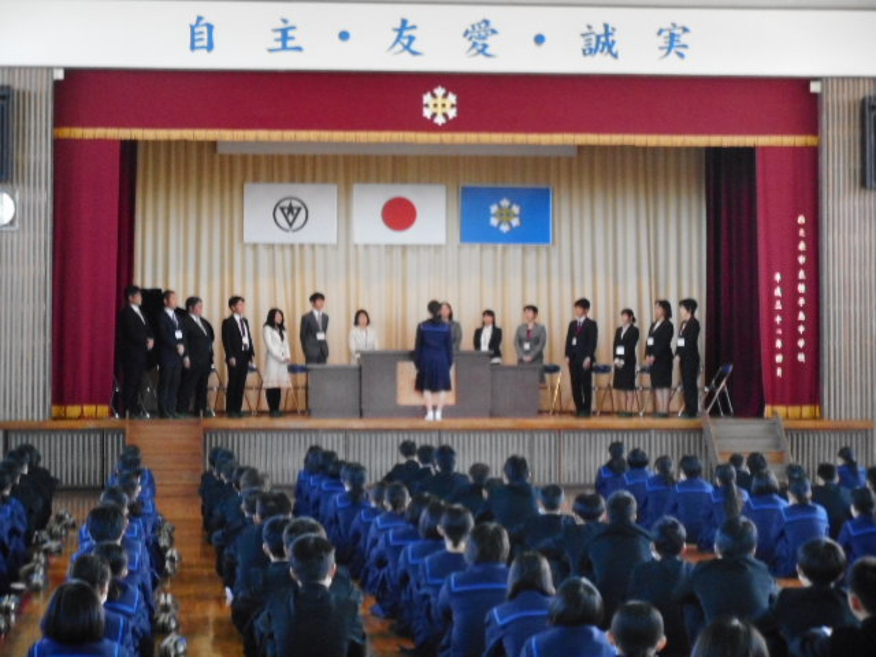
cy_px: 328
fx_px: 2581
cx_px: 438
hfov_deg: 19.3
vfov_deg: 14.5
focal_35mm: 102
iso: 800
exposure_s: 1/25
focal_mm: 18.2
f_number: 5.8
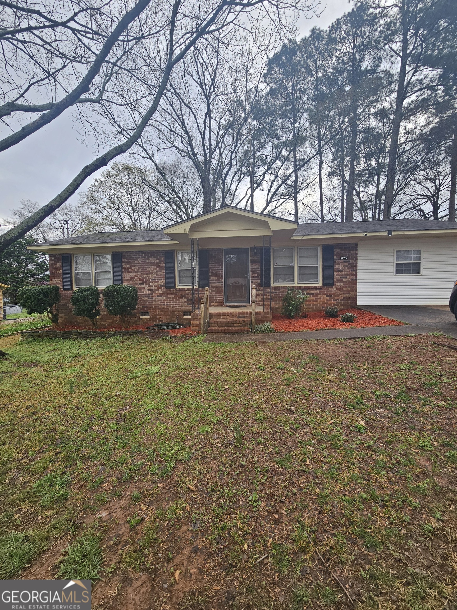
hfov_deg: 89.9
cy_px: 305
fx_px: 229
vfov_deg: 106.2
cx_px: 228
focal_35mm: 13
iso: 50
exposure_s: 1/371
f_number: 2.2
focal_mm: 2.2
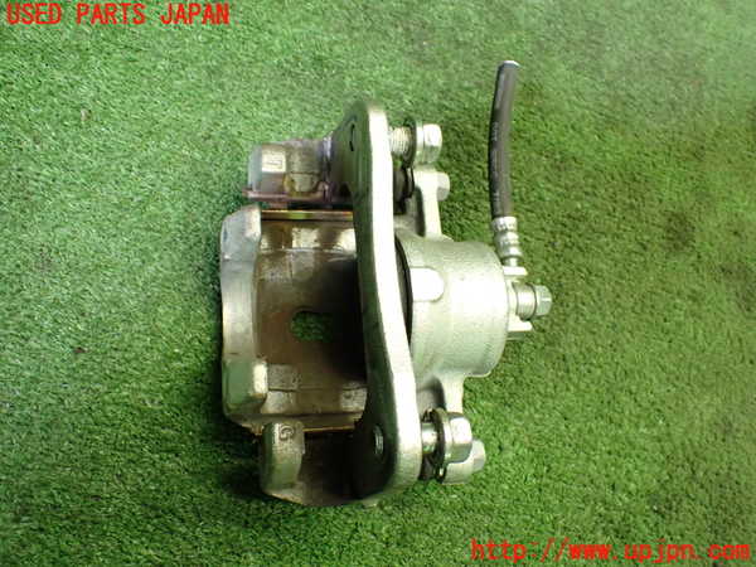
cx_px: 378
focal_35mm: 30
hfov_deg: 60.0
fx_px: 655
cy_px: 284
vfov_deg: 46.8
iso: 800
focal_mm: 5.4
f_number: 2.3
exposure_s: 1/125
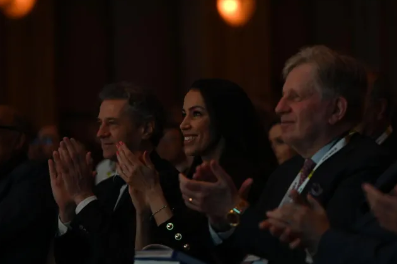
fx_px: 1994
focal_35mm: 181
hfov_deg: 11.4
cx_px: 235
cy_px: 146
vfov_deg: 7.6
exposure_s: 1/80
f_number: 3.2
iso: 2500
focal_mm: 150
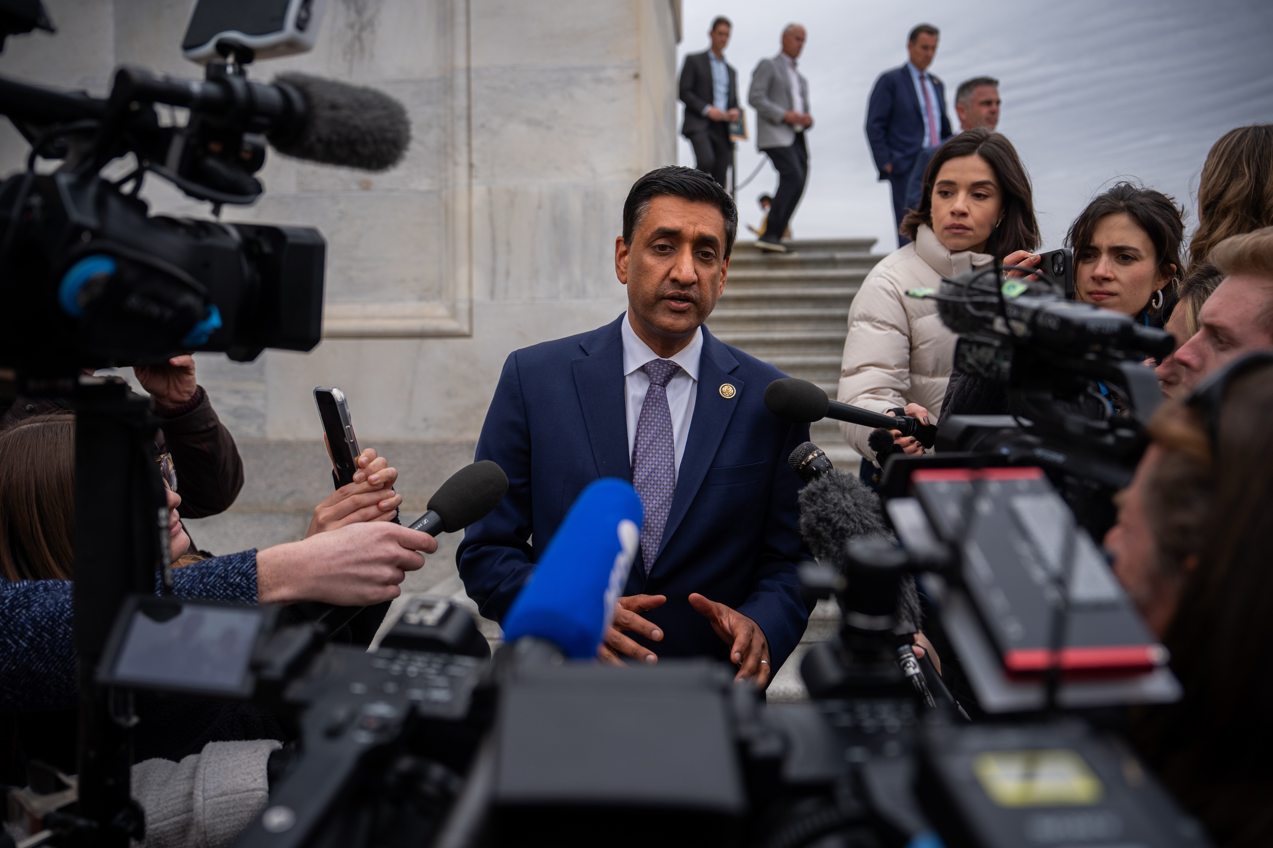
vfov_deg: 42.3
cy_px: 424
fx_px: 1096
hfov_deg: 60.3
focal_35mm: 31
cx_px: 636
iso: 160
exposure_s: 1/500
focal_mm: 31
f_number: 2.8
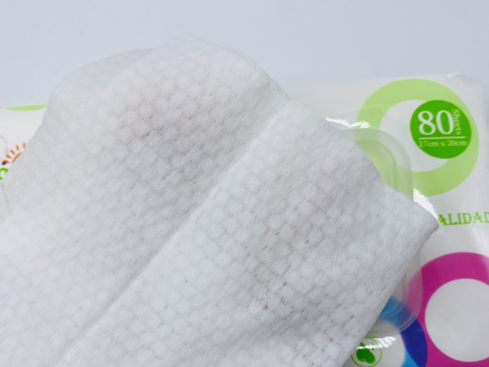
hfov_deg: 51.3
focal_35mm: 36
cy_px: 230
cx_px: 234
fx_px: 509
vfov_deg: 39.4
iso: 32
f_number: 1.8
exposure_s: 1/637
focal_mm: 4.25
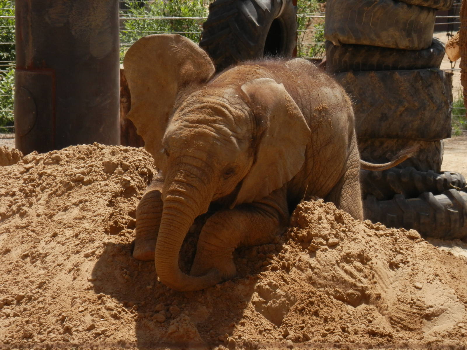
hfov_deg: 6.6
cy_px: 175
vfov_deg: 4.9
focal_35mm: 302
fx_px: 4074
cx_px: 234
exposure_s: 1/200
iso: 80
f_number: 6.5
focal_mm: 53.9
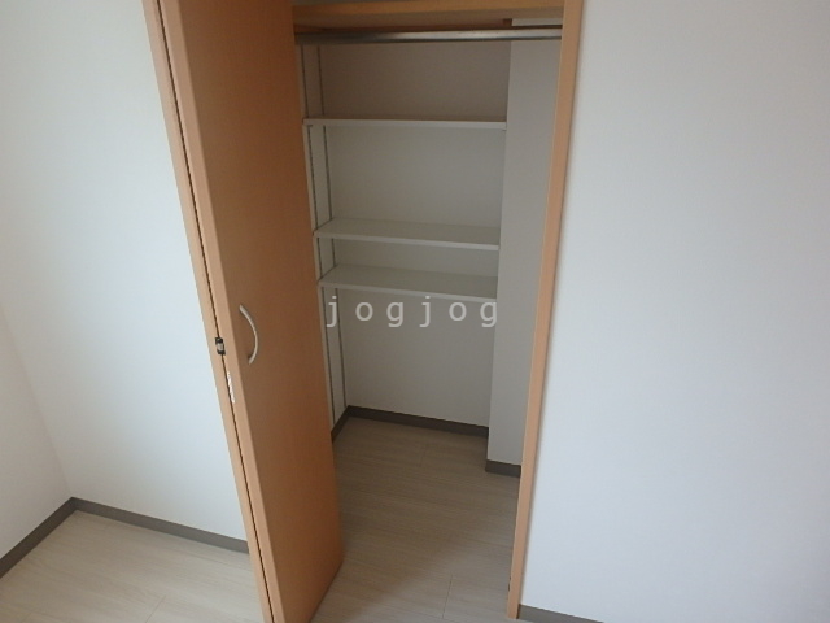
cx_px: 415
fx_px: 504
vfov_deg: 63.4
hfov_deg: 79.0
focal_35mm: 21
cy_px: 312
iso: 200
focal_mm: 3.7
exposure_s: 1/40
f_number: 3.5
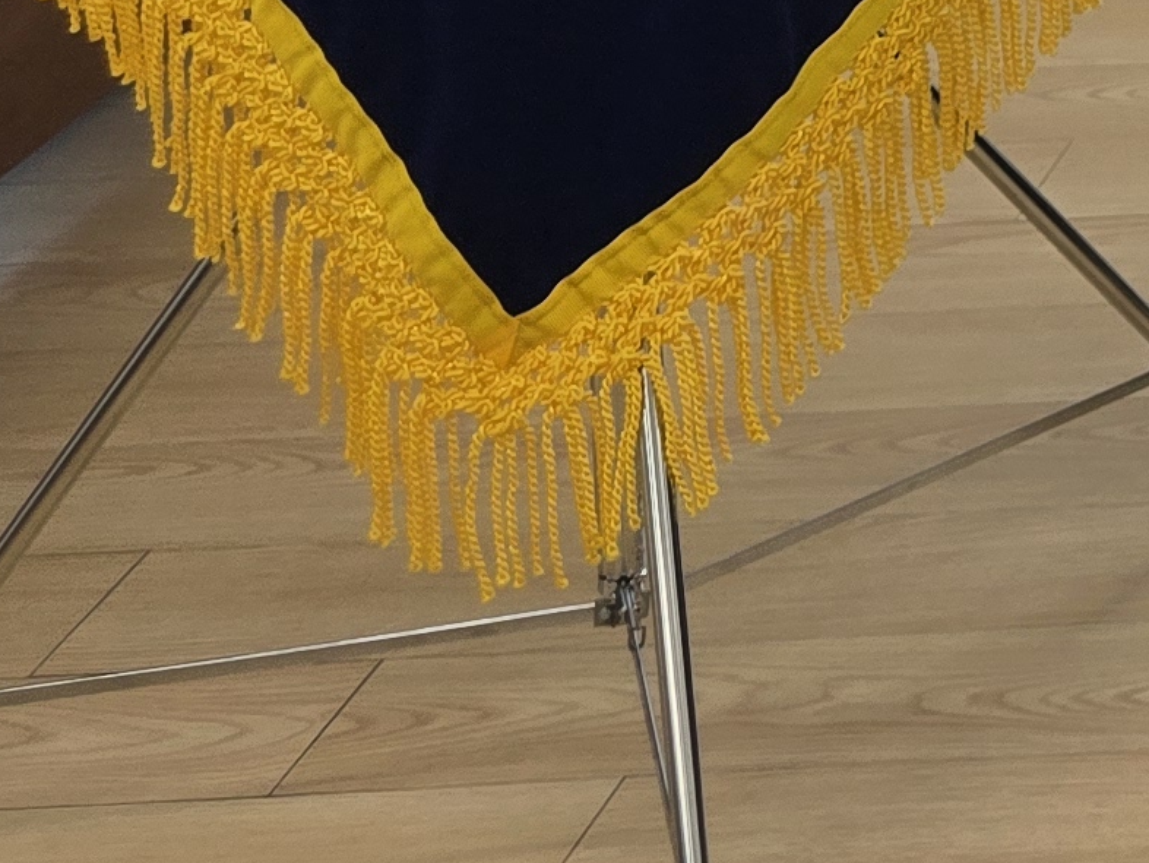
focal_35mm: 117
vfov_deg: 11.0
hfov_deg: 12.5
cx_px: 2905
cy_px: -1122
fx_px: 3885
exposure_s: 1/120
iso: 50
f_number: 1.7
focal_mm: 6.3
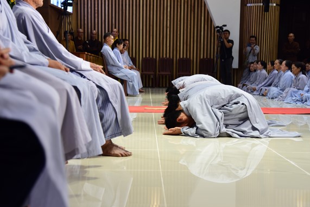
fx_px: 568
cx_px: 159
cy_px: 105
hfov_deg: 30.5
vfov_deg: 20.6
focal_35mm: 66
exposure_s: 1/80
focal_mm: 58
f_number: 4.5
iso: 800
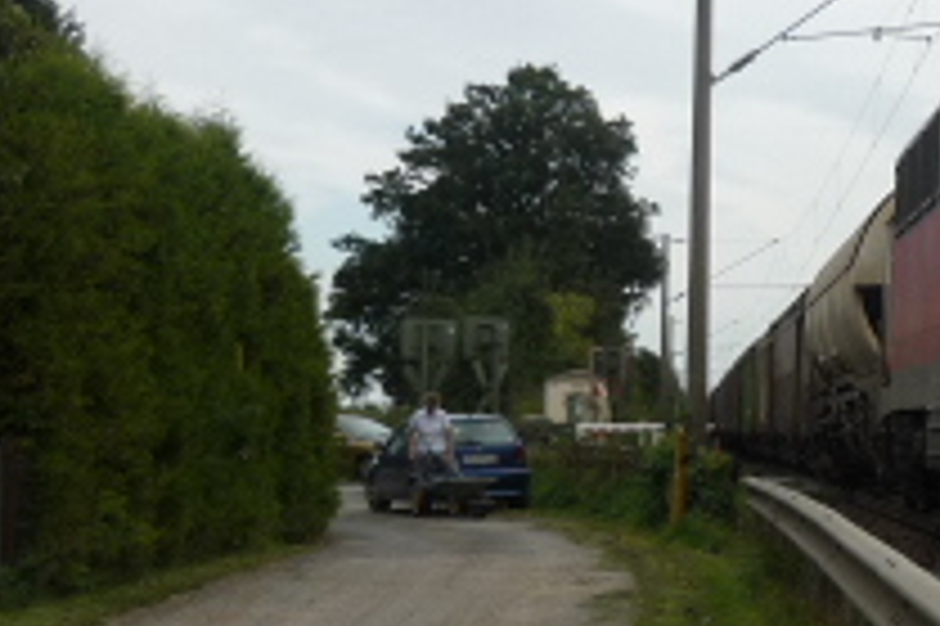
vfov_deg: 13.0
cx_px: 1102
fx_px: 2739
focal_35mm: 105
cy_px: 302
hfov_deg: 18.5
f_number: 2.8
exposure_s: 1/1000
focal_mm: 5.5
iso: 100
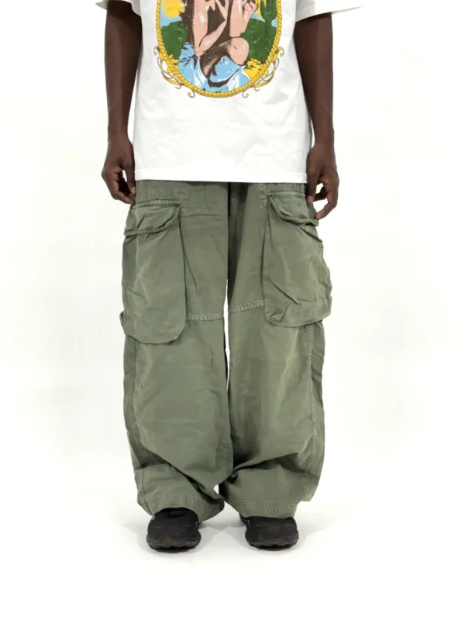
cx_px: 232
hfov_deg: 28.0
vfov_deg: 36.8
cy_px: 310
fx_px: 931
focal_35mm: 52
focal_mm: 5.96
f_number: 1.6
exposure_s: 1/50
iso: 64
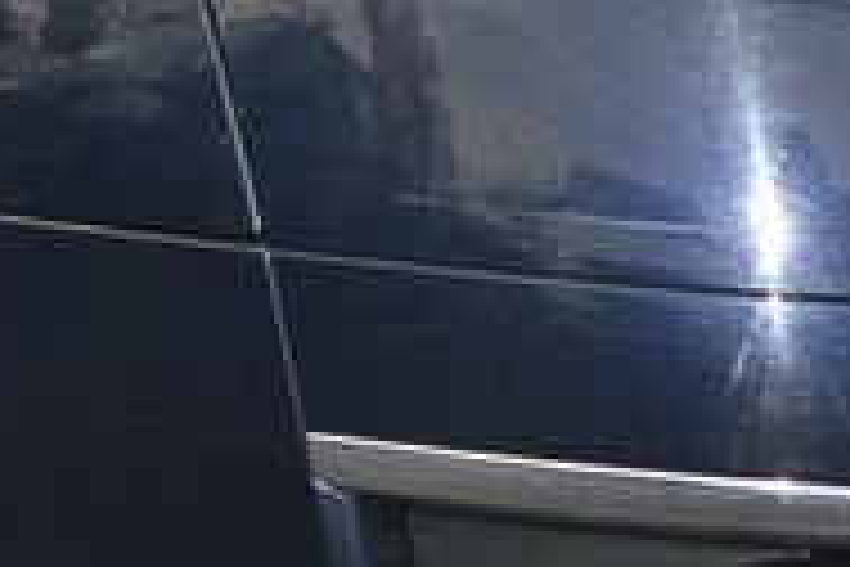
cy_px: 25
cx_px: 234
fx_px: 3447
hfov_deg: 14.0
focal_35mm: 146
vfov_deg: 9.3
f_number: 5
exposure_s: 1/250
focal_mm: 10
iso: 160
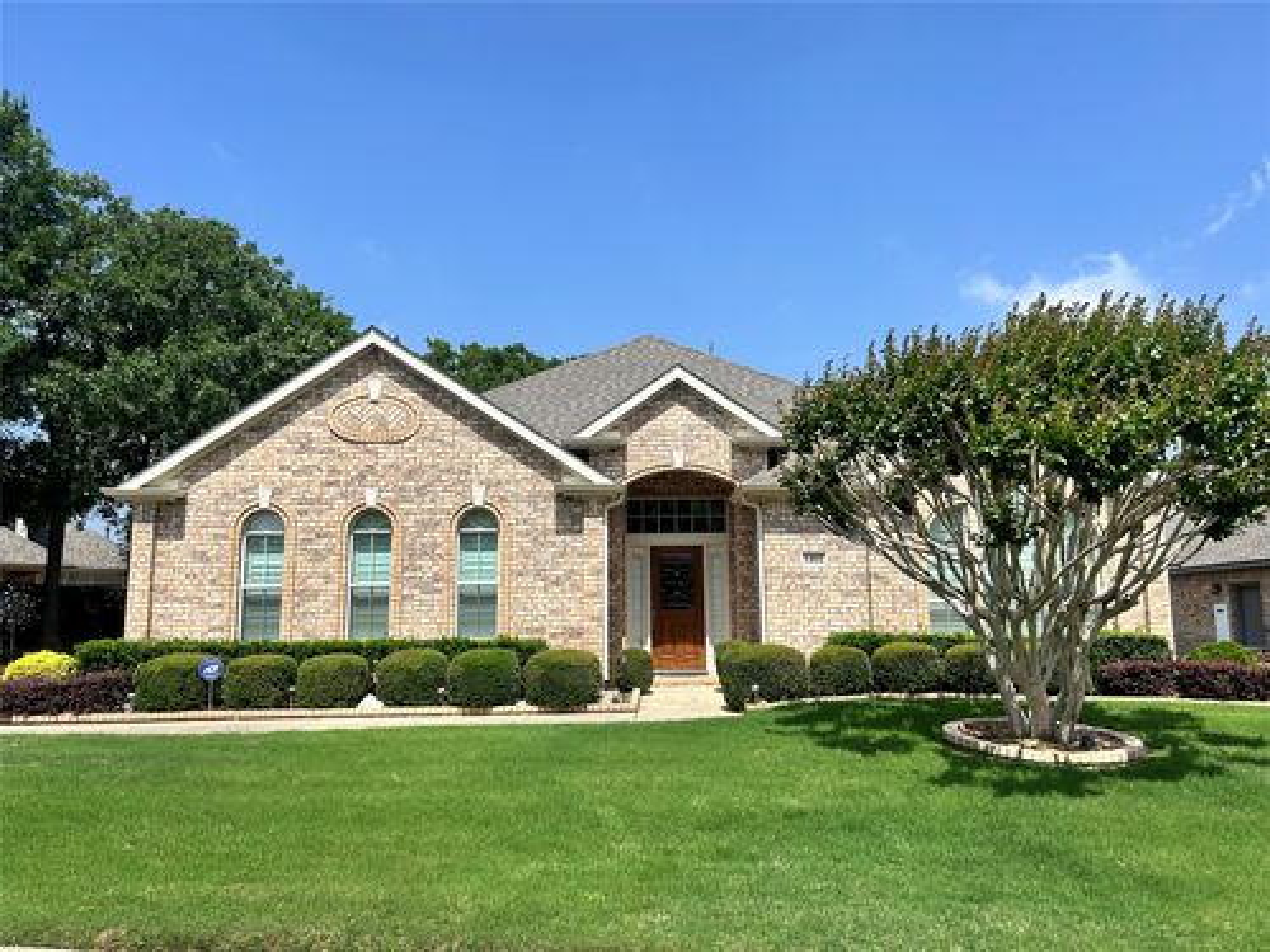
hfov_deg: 67.3
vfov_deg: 53.1
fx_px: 954
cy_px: 476
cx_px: 635
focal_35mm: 26
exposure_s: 1/4444
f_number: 1.5
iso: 50
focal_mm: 5.7
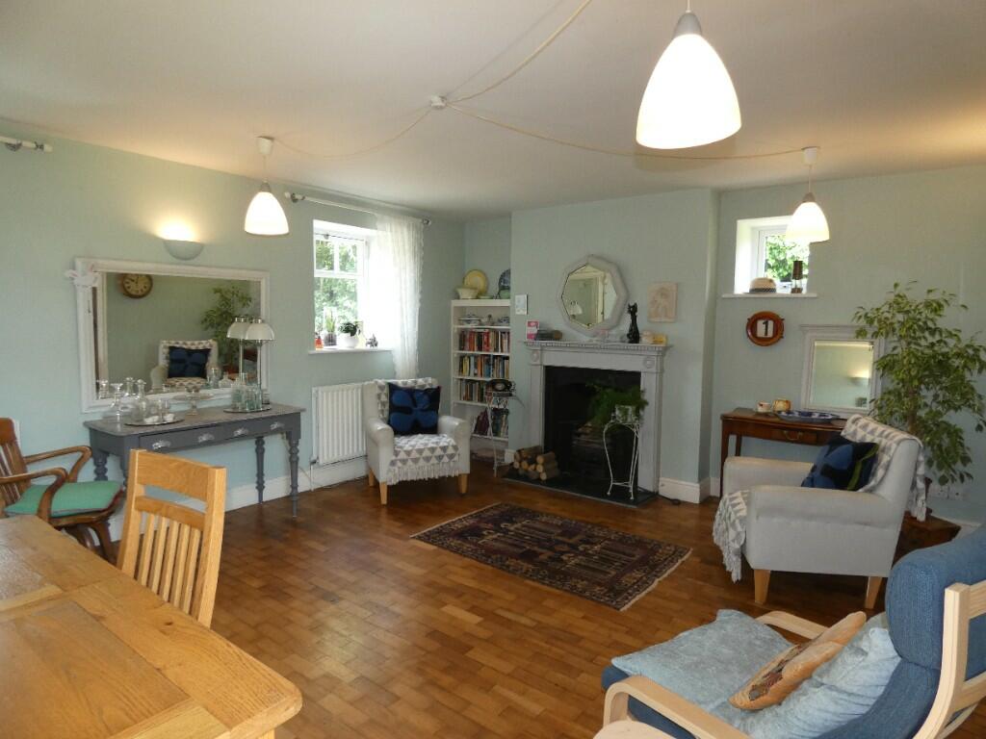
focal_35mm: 20
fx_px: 570
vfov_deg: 66.0
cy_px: 370
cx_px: 493
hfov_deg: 81.7
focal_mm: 3.6
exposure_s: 1/60
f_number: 2.8
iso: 200
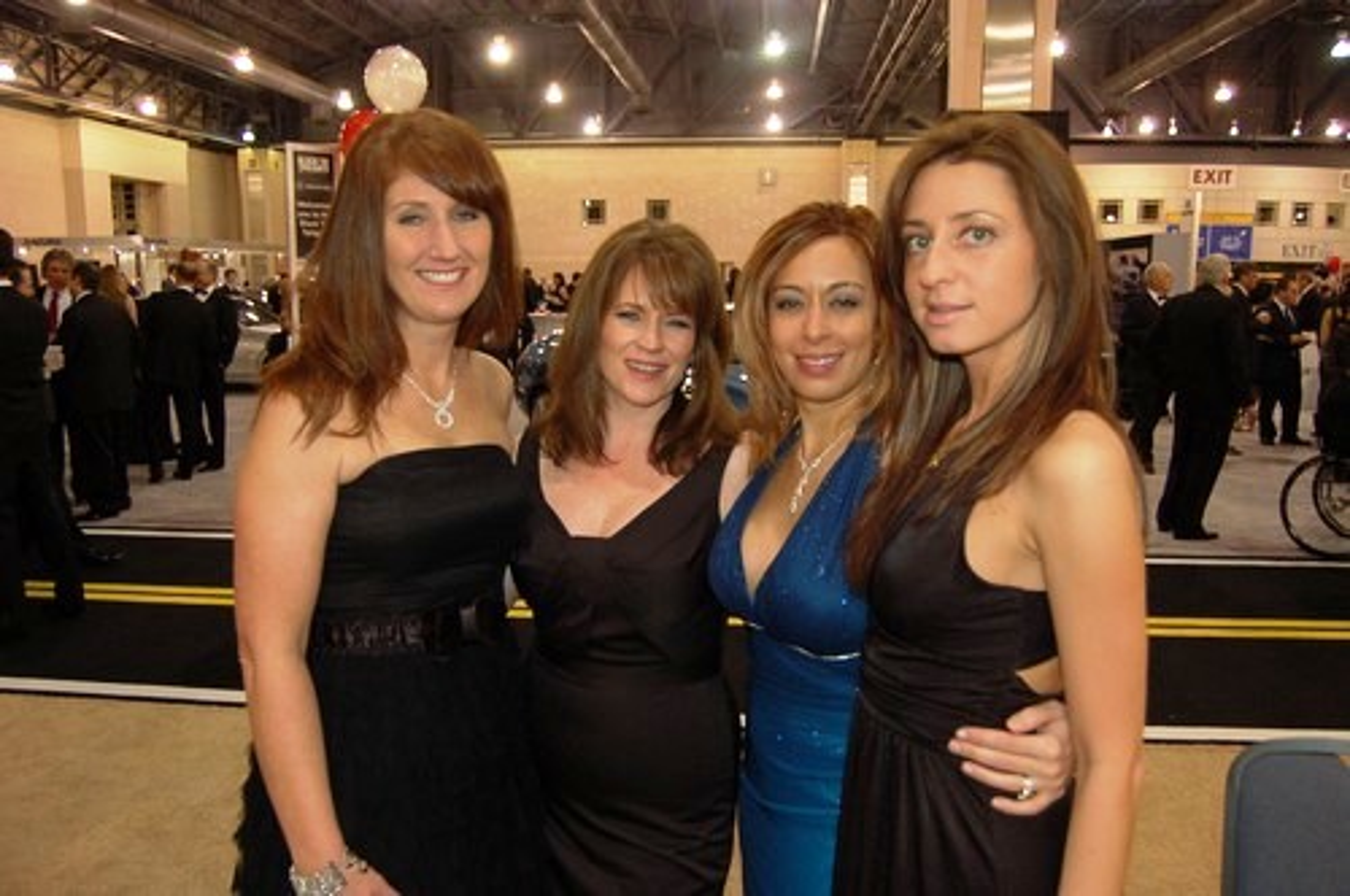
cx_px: 675
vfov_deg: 47.8
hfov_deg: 67.4
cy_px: 448
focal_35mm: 27
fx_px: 1011
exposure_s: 1/60
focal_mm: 18
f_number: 3.5
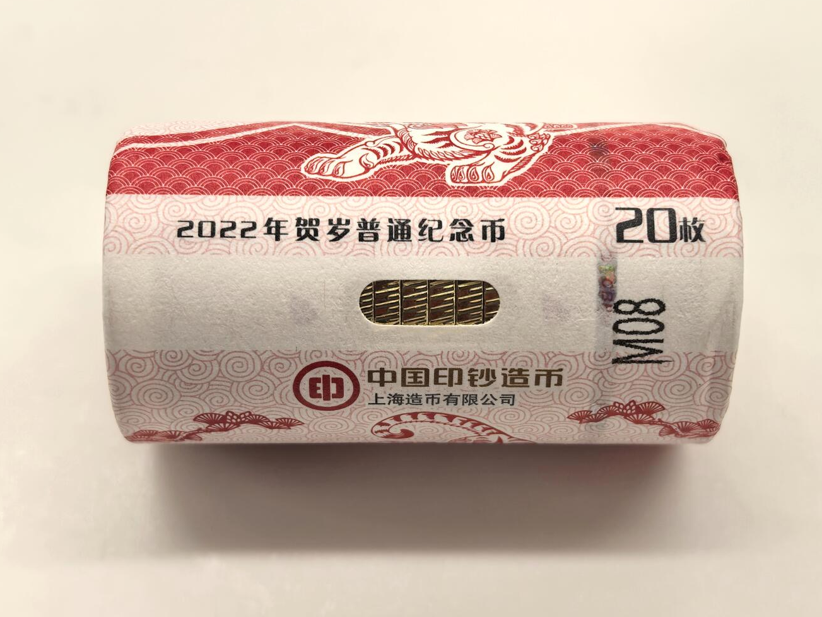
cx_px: 435
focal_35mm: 58
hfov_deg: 33.2
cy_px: 292
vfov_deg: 25.2
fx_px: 1378
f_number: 2
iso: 160
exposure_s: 1/100
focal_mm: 6.98
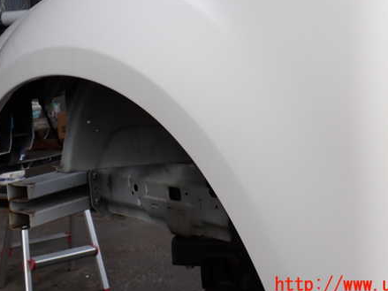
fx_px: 628
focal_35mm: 56
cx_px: 209
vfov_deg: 25.9
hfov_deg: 34.3
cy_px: 97
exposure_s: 1/250
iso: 100
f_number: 4
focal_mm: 7.31
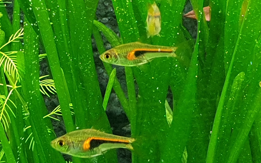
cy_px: 83
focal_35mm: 28
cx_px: 129
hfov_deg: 66.5
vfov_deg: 44.5
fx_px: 199
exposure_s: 1/50
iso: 250
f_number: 2.4
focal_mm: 4.3
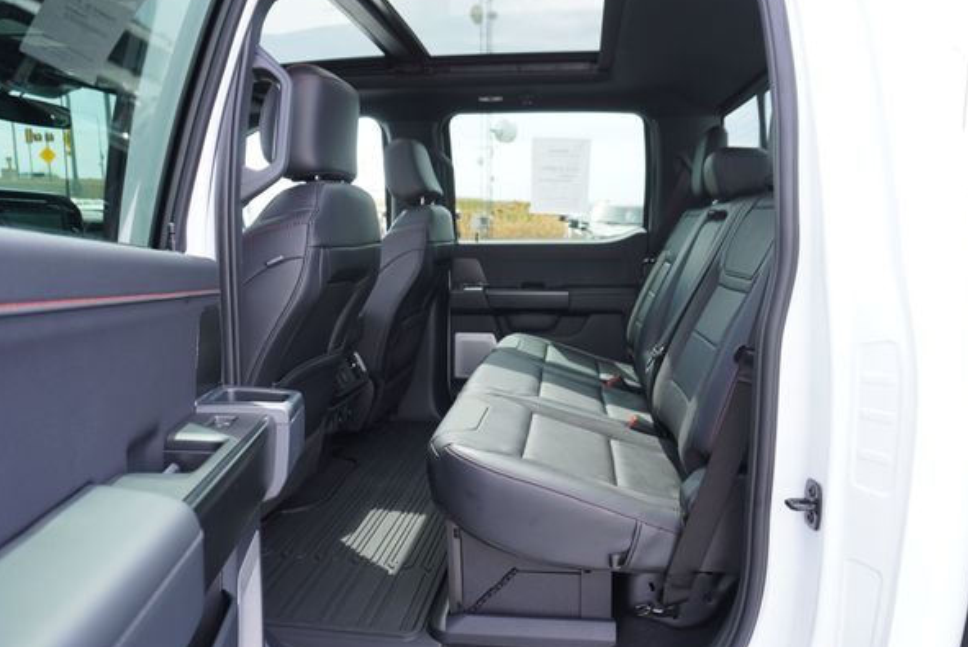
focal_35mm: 26
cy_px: 339
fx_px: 700
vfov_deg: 49.6
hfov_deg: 69.4
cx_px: 490
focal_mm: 16
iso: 100
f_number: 4.5
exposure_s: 1/80
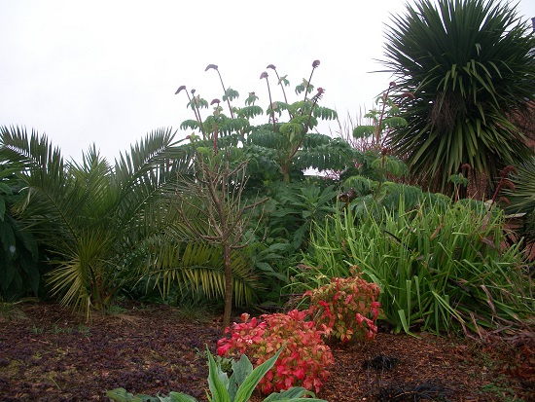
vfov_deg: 40.7
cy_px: 201
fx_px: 541
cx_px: 268
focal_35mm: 35
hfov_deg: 52.6
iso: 80
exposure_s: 1/100
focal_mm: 6.3
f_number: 3.1
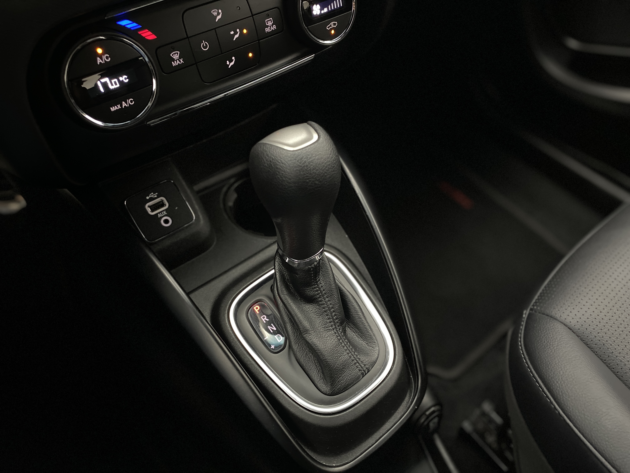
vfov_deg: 53.1
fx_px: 473
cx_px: 315
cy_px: 236
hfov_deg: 67.3
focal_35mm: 26
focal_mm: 4.25
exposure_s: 1/20
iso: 800
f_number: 1.8
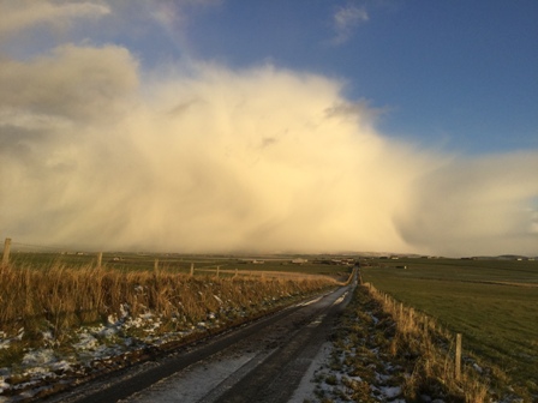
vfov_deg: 45.4
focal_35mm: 31
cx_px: 269
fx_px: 482
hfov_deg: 58.4
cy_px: 202
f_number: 2.4
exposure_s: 1/895
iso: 25
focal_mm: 3.3
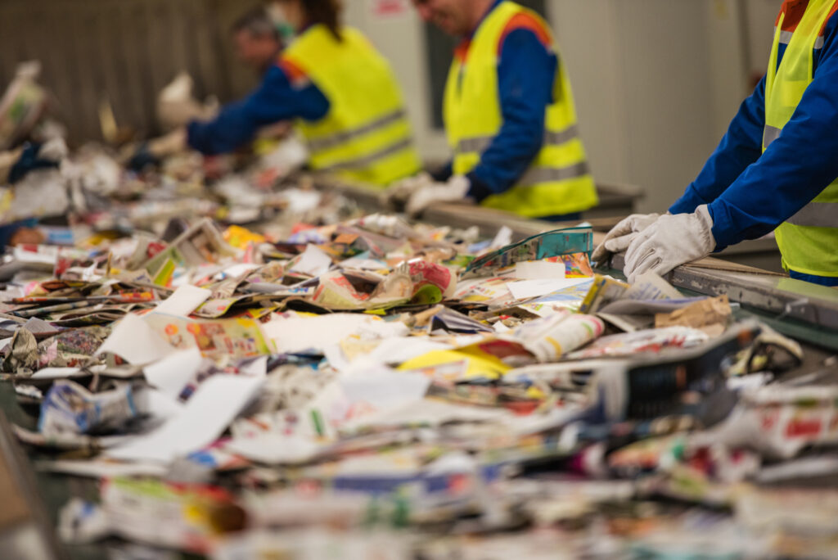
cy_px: 280
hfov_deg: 10.8
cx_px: 419
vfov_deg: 7.2
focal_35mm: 190
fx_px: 4425
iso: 800
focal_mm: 190
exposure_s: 1/125
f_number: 2.8
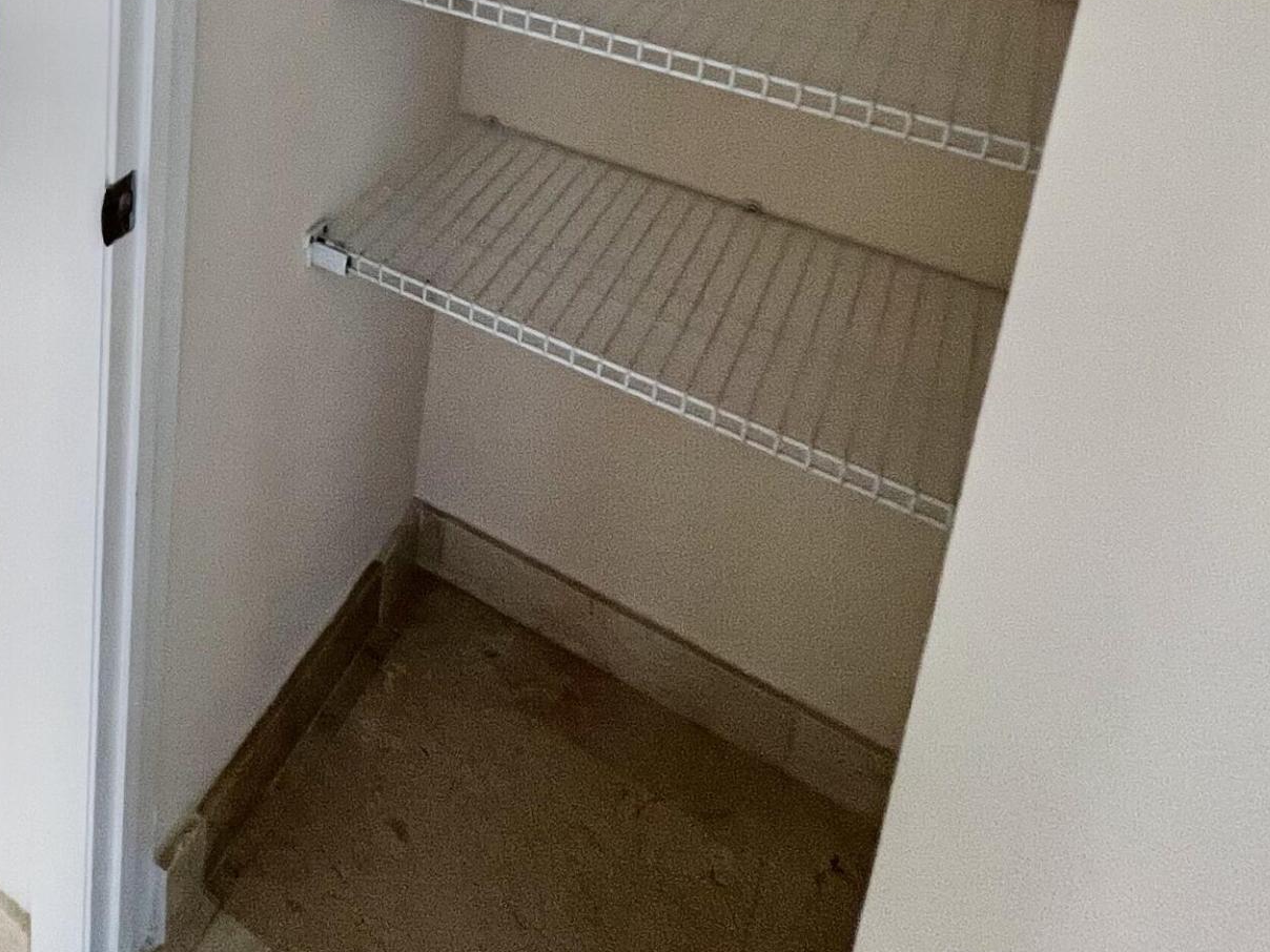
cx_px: 77
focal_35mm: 31
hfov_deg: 50.2
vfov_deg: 36.4
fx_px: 1137
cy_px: -158
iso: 200
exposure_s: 1/120
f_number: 1.8
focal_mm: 1.57
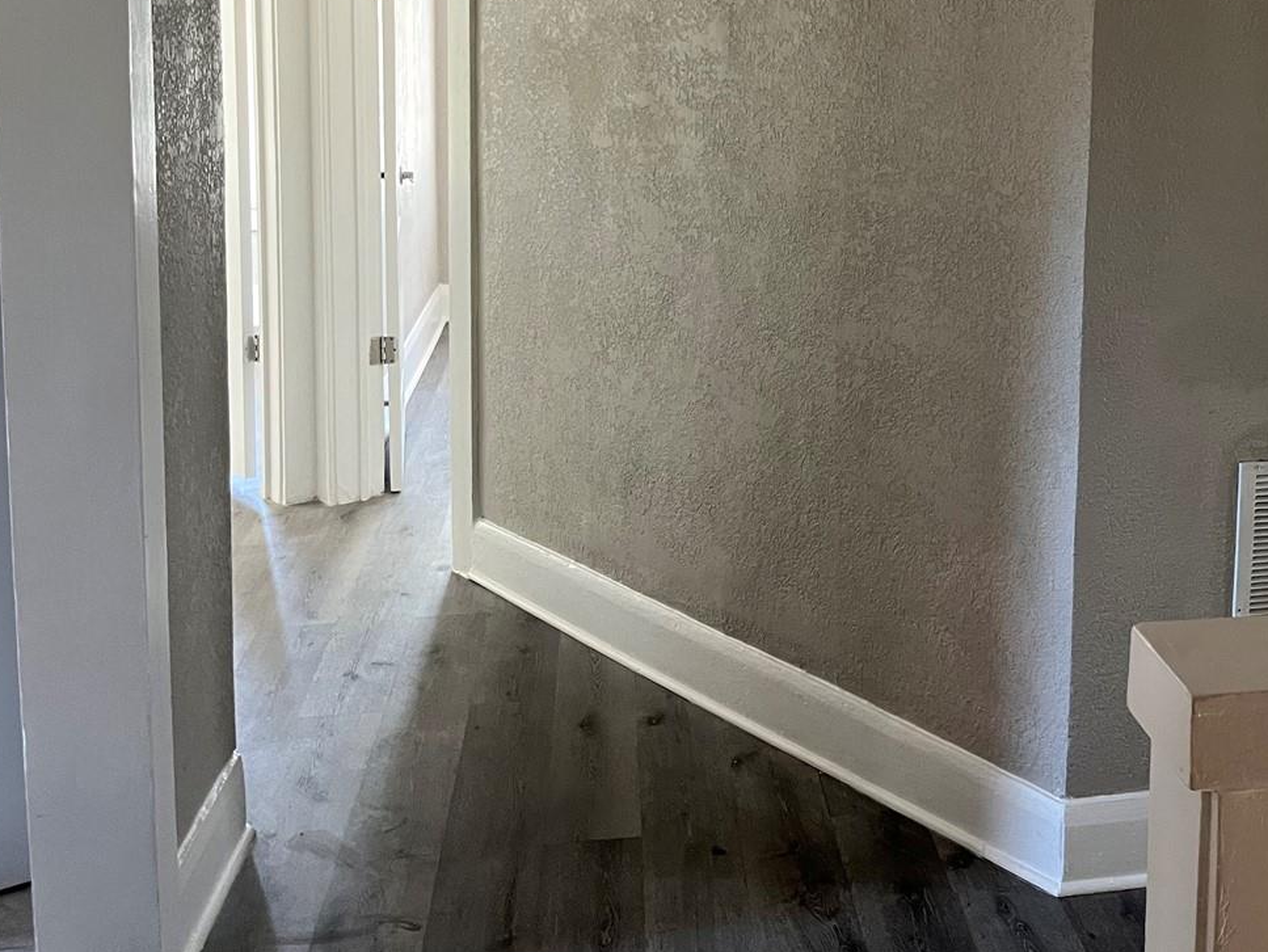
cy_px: 201
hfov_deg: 42.0
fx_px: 1576
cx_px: 1010
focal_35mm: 43
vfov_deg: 32.7
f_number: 1.6
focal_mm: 5.1
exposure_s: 1/60
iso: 200
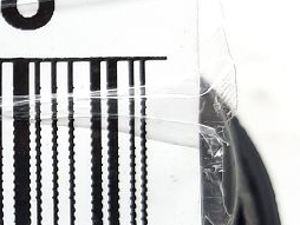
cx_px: -148
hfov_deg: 15.4
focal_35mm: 118
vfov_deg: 12.6
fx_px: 1024
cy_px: 151
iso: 160
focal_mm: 4.6
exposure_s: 1/50
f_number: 2
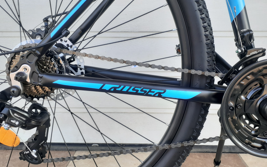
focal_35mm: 33
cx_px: 136
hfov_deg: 58.1
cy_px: 78
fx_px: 240
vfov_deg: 38.3
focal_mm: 3.6
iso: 40
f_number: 1.9
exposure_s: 1/131
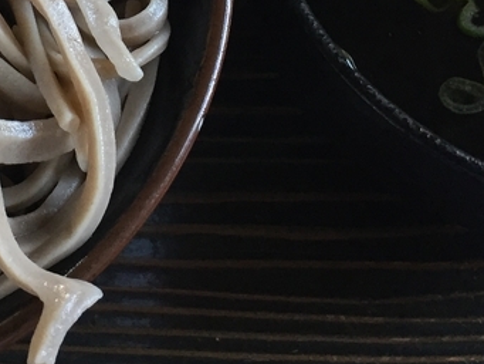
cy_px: -117
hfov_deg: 22.1
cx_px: 65
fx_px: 1217
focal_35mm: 87
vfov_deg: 16.1
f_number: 2.2
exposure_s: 1/30
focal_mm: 4.15
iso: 100
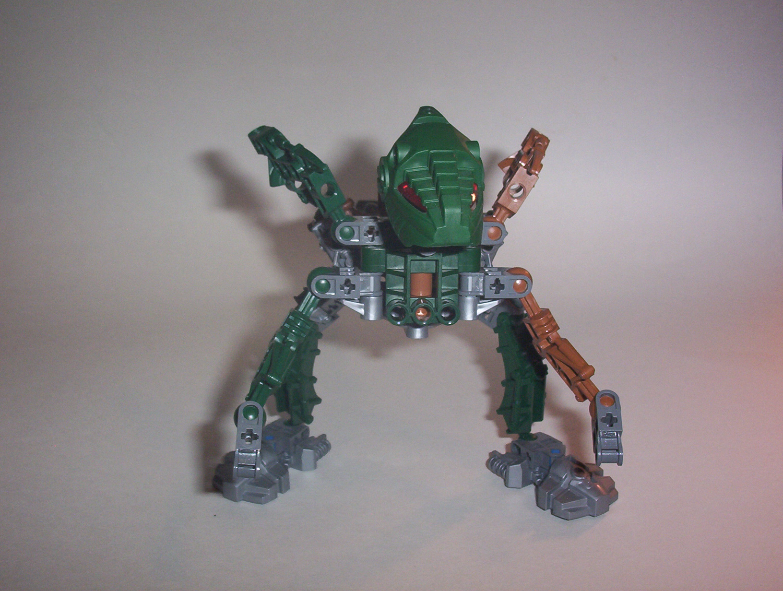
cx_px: 392
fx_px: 884
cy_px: 296
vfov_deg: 37.0
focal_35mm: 39
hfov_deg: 47.8
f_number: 4.5
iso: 140
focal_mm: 6
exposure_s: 1/30
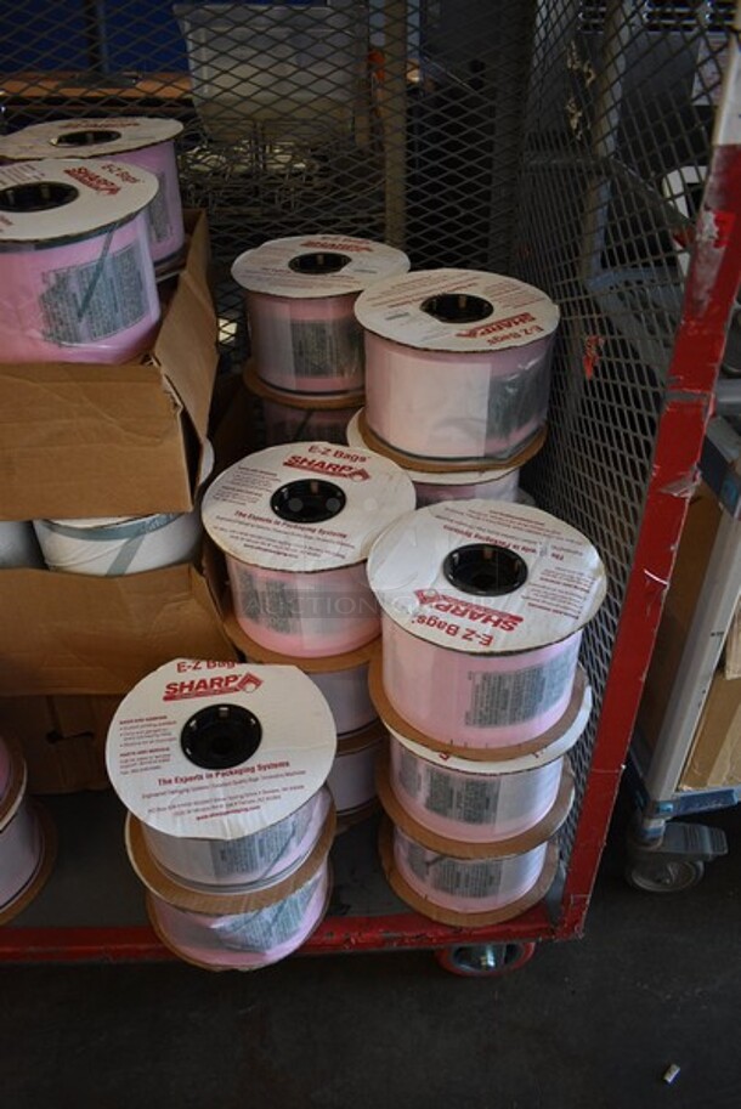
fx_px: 832
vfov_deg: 67.3
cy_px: 554
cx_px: 370
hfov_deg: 48.0
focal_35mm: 27
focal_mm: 18
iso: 800
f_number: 3.5
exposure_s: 1/160
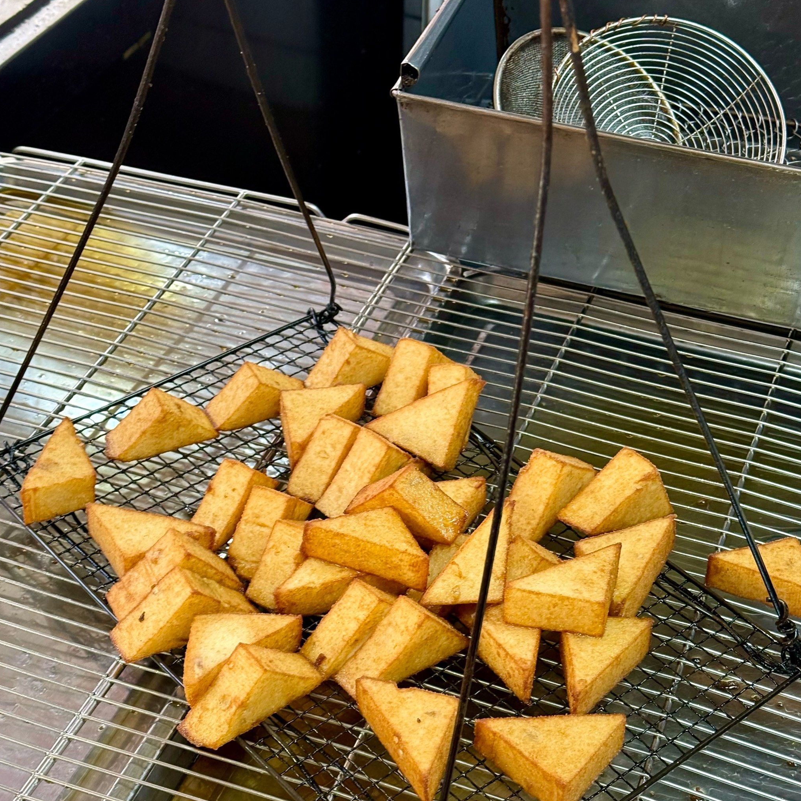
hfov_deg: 30.0
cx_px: 400
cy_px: 485
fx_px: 1492
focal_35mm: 57
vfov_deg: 30.0
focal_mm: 6.76
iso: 125
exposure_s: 1/98
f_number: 1.78
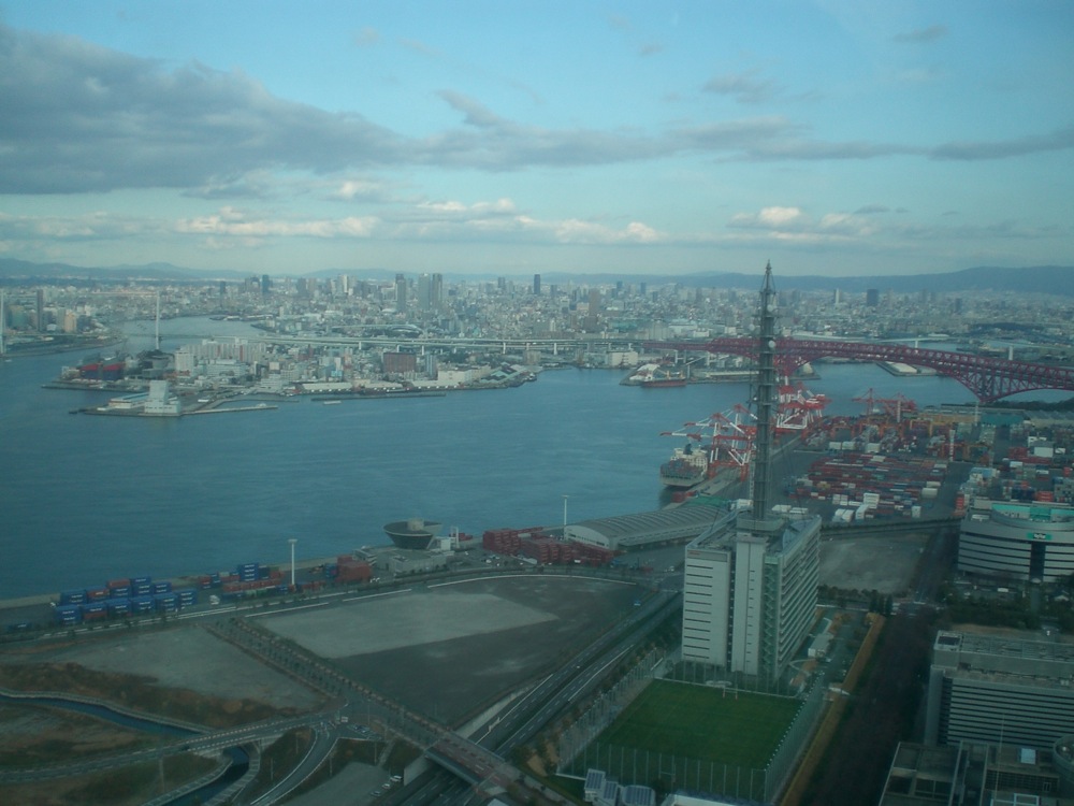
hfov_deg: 49.0
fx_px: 1179
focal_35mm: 38
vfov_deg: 37.7
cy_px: 403
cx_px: 537
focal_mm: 6.3
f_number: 3.1
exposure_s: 1/250
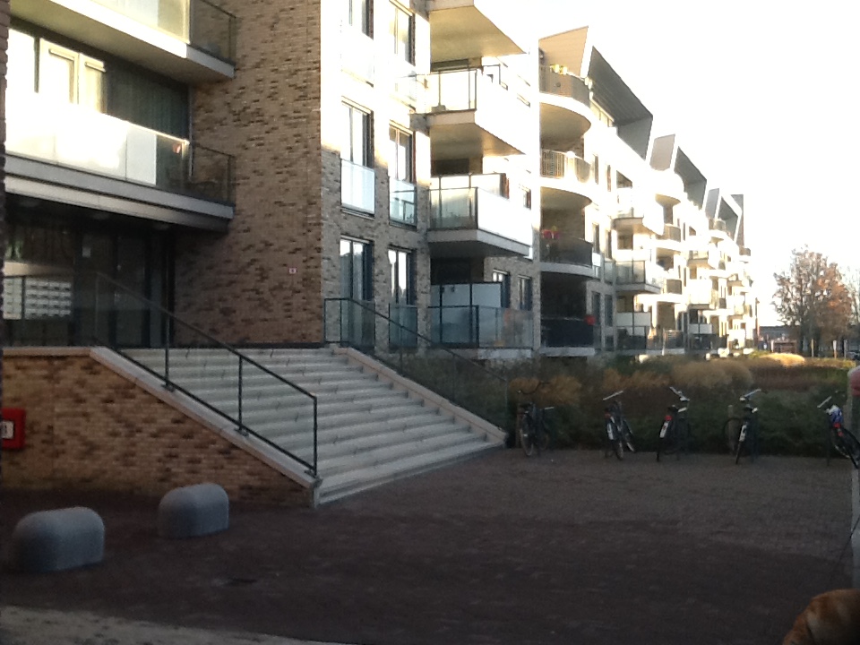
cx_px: 430
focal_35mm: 44
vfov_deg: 32.9
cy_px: 322
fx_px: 1093
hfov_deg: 42.9
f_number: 2.4
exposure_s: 1/194
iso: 40
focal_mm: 2.03
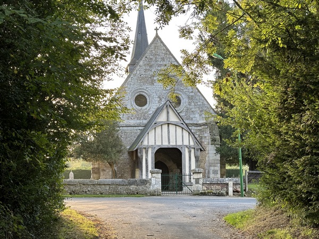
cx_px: 160
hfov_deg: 39.7
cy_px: 120
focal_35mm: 48
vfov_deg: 30.3
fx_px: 442
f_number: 1.78
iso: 40
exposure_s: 1/124
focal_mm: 6.86
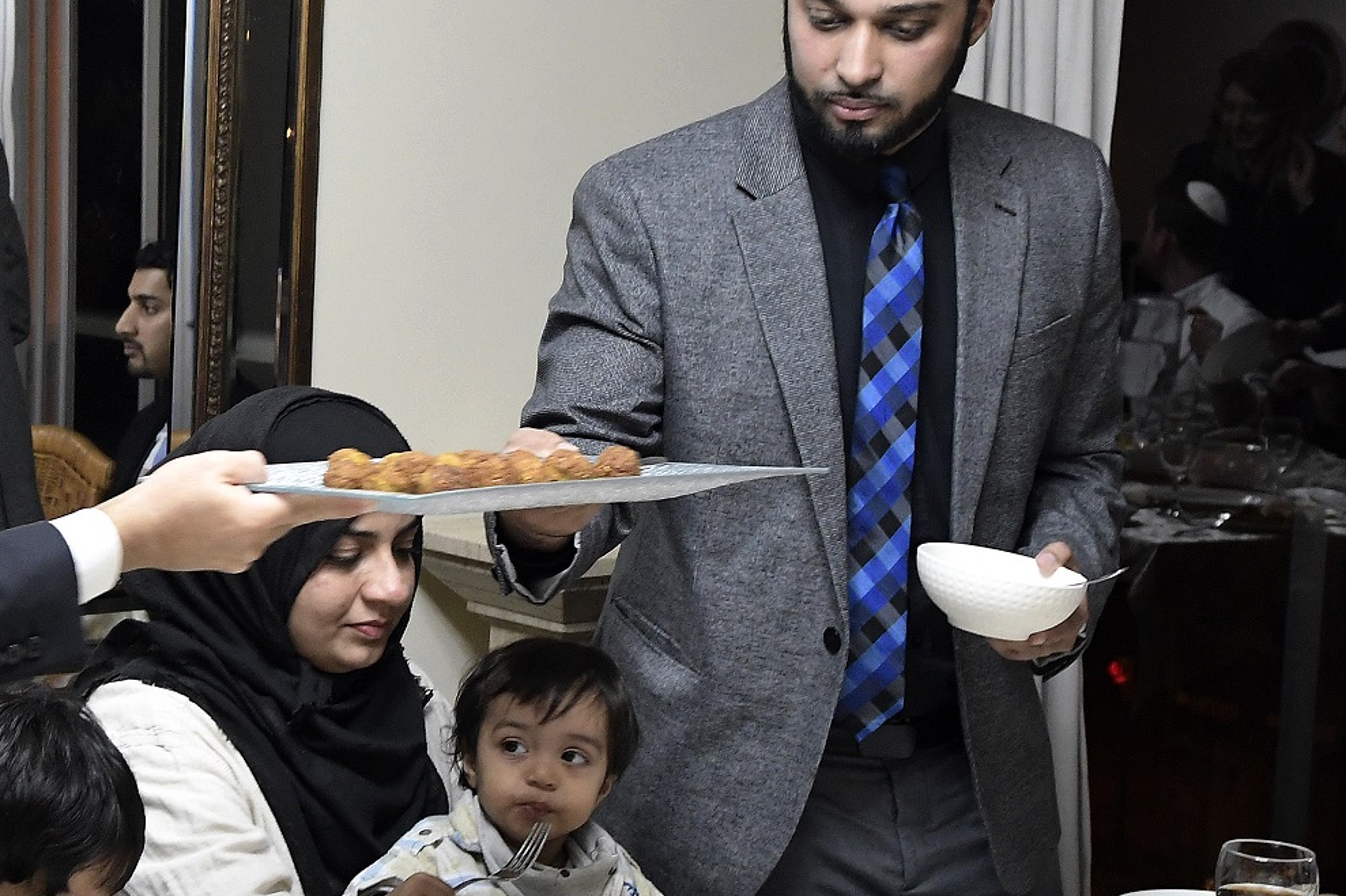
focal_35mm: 71
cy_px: 532
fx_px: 2654
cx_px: 361
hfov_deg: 28.1
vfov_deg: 19.2
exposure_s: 1/100
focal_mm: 26
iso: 2500
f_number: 5
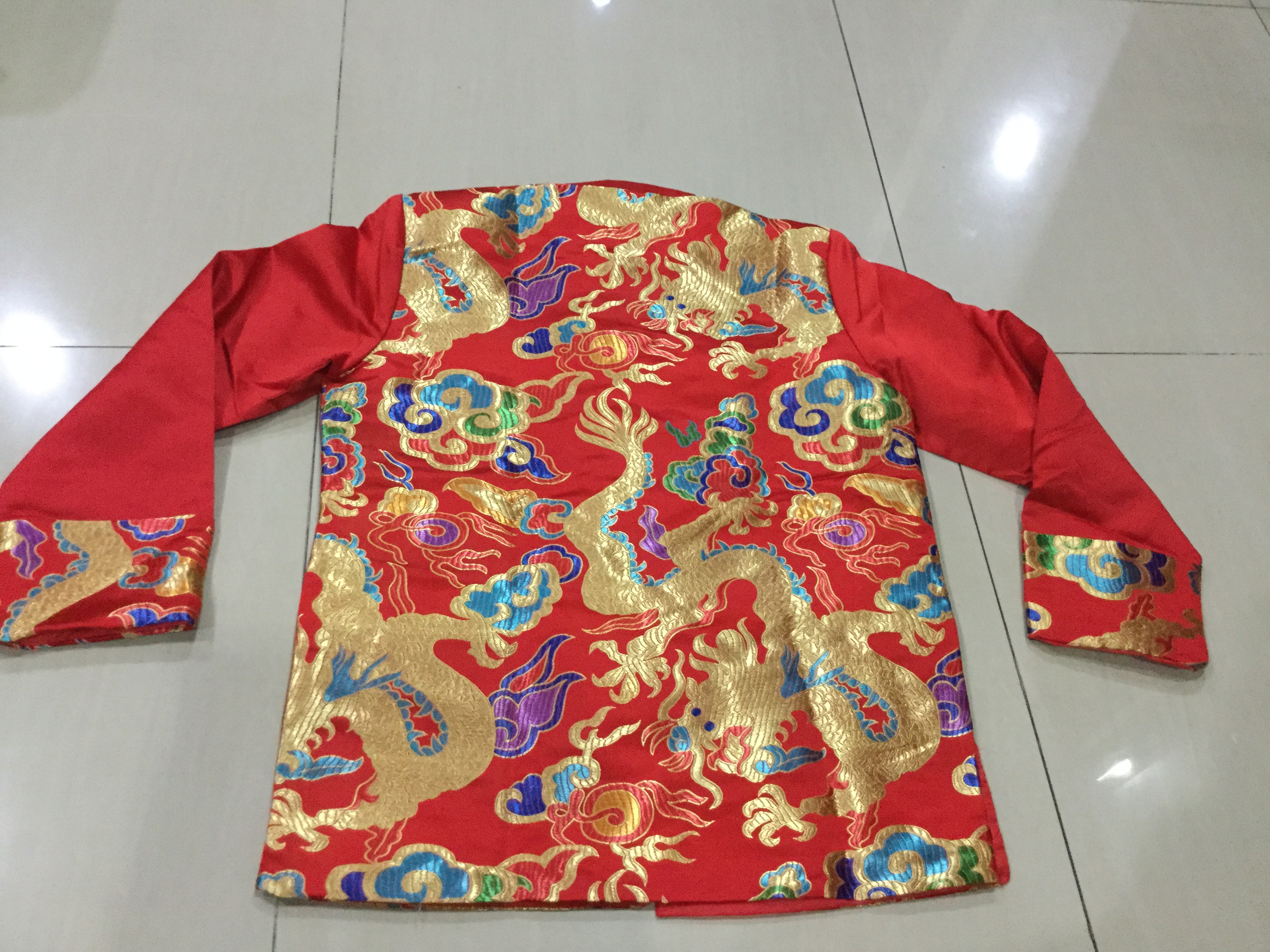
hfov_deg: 58.4
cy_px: 476
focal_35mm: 31
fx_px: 1137
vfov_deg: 45.4
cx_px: 635
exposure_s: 1/17
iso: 400
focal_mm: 3.3
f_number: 2.4
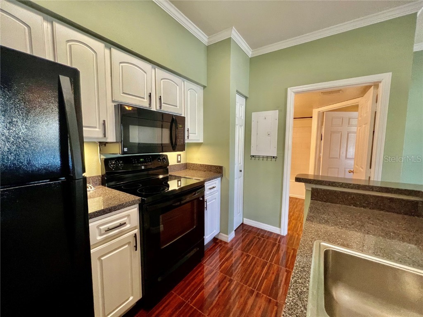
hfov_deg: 106.2
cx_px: 212
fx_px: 159
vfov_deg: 89.9
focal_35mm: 13
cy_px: 158
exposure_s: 1/60
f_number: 1.8
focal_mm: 1.57
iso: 250
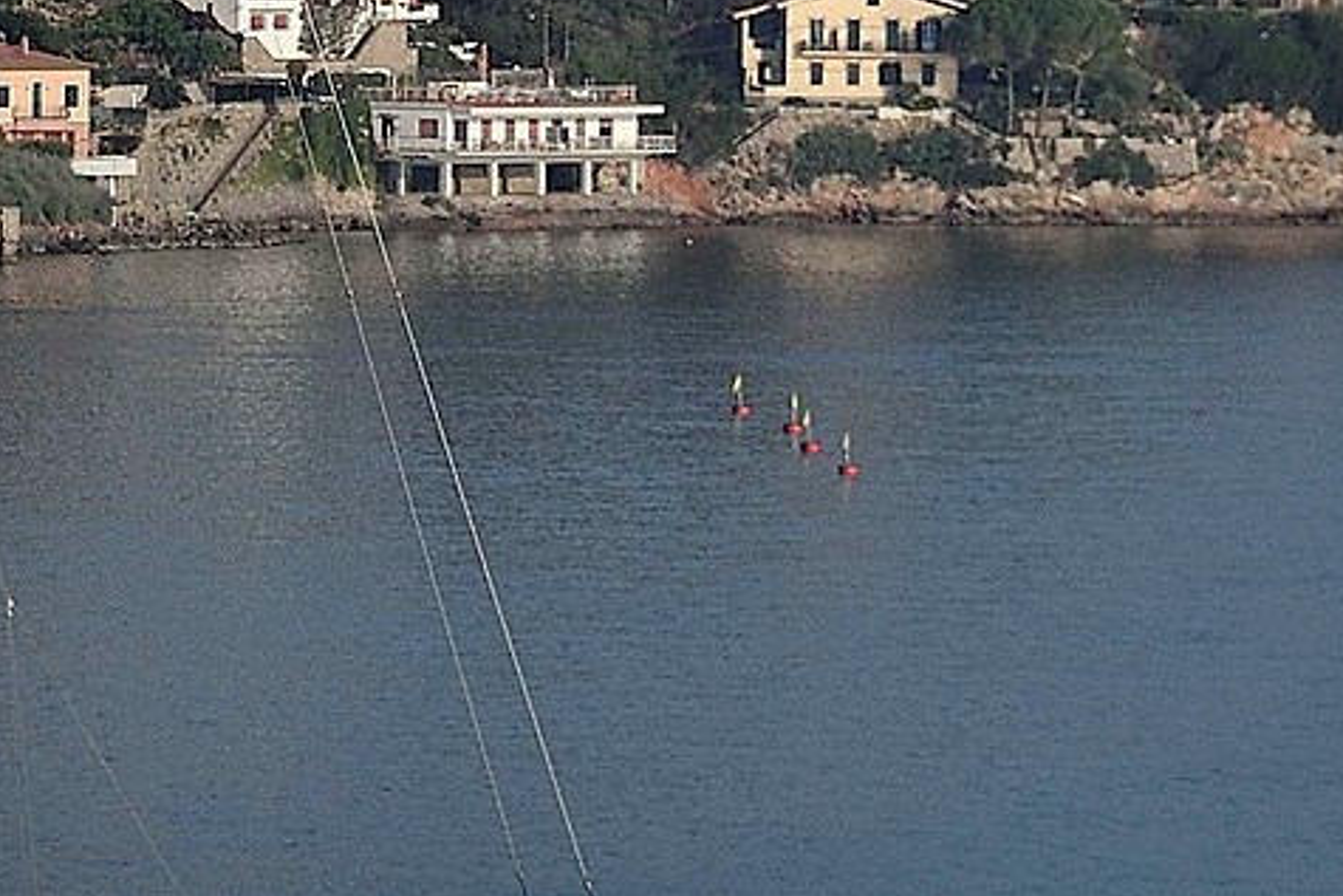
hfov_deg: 3.4
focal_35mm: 606
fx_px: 22613
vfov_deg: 2.3
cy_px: 3
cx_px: -1388
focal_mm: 120
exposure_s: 1/4000
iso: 100
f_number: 4
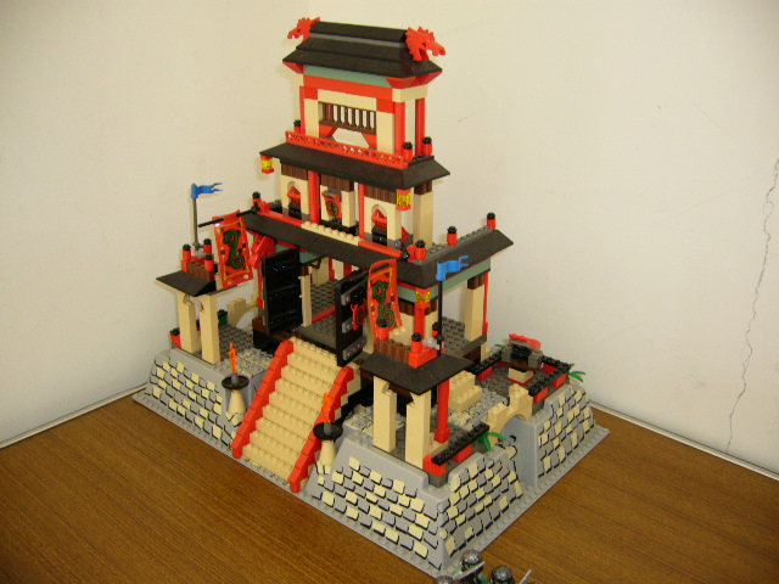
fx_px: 788
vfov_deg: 40.7
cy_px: 292
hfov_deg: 52.6
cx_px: 390
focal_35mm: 35
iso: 100
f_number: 2.8
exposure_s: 1/10
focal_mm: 5.8
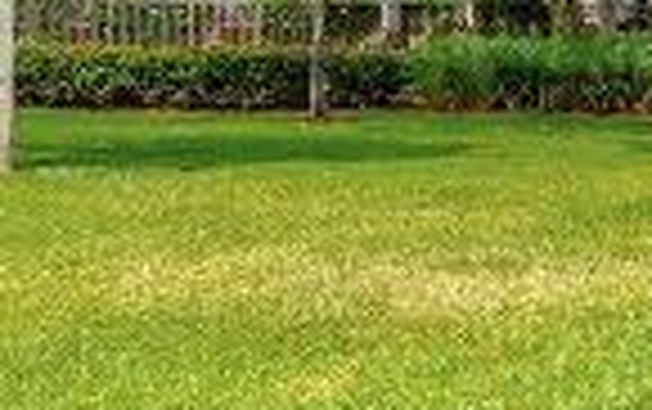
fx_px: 2111
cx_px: 719
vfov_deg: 10.9
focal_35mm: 119
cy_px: -72
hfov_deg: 17.0
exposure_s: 1/800
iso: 500
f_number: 8
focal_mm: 14.7
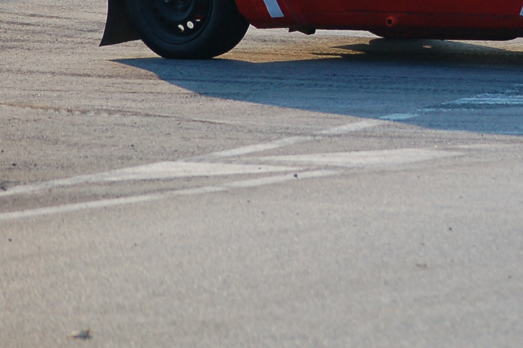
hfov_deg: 5.7
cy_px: -97
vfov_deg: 3.8
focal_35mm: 357
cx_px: 669
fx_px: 5182
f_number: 4.5
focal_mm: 86
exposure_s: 1/1000
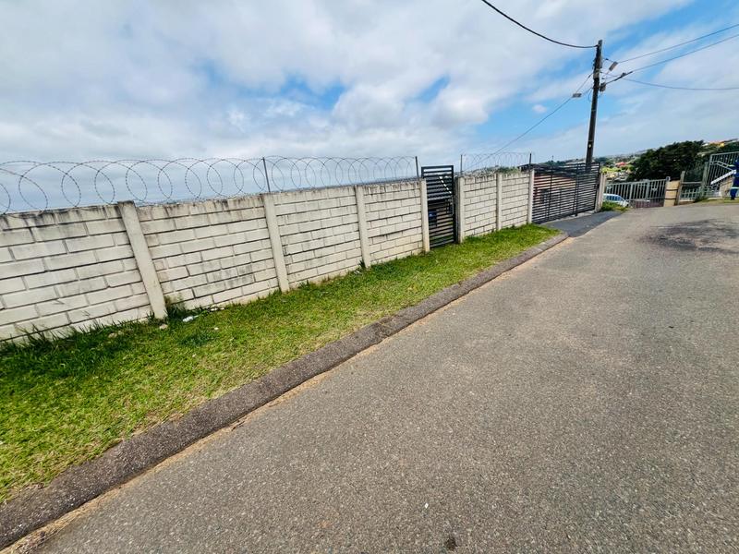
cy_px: 277
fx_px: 278
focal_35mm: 13
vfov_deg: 89.9
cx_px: 370
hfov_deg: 106.2
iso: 32
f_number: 1.8
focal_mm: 1.57
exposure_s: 1/1531
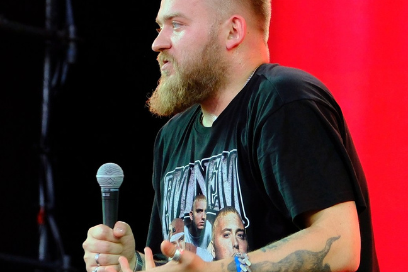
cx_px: 139
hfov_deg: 5.1
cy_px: 347
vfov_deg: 3.4
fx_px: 4612
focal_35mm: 407
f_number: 4
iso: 1000
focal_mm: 68.7
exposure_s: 1/120
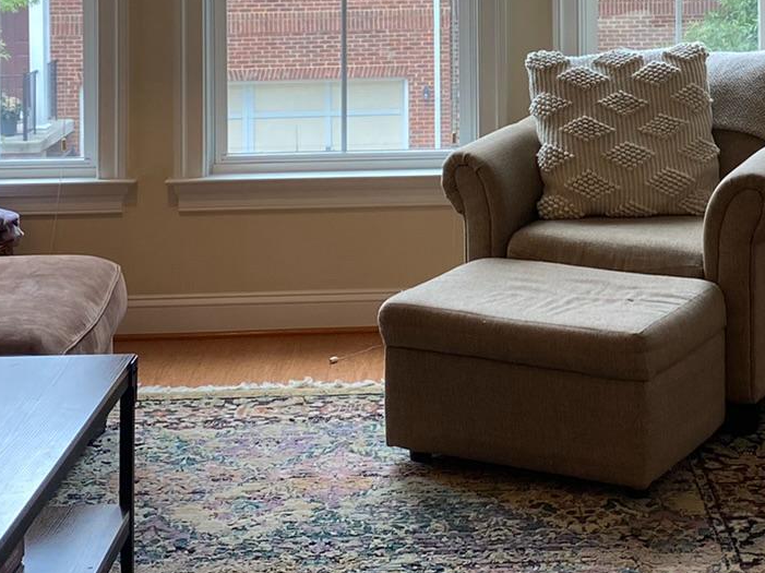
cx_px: 529
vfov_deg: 18.5
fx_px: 1679
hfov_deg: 25.5
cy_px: -76
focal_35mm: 76
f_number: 1.8
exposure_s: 1/120
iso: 80
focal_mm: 4.25
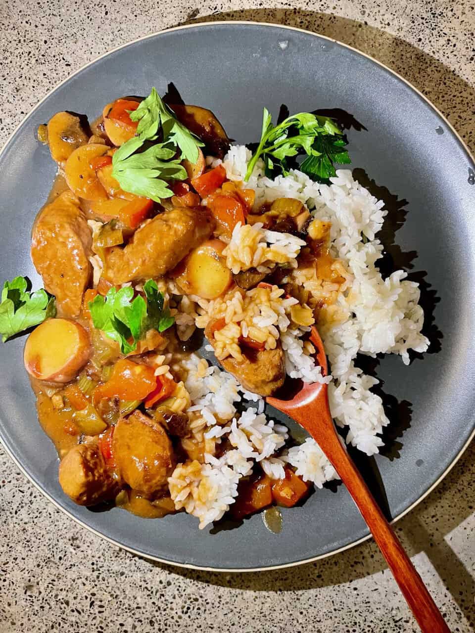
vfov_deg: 69.4
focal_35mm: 25
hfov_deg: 54.9
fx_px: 457
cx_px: 238
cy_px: 316
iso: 320
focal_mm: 5.1
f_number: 1.6
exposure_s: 1/60
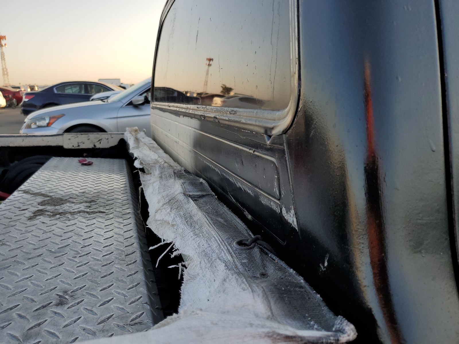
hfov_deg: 67.3
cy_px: 172
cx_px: 230
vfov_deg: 53.1
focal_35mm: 26
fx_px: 345
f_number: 1.5
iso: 50
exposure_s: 1/769
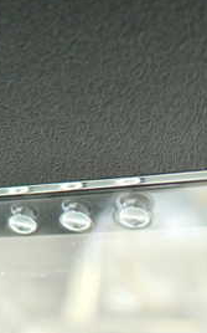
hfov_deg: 15.0
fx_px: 687
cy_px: 94
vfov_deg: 26.9
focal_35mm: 76
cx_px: -162
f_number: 2.4
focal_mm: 5.79
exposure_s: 1/30
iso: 400
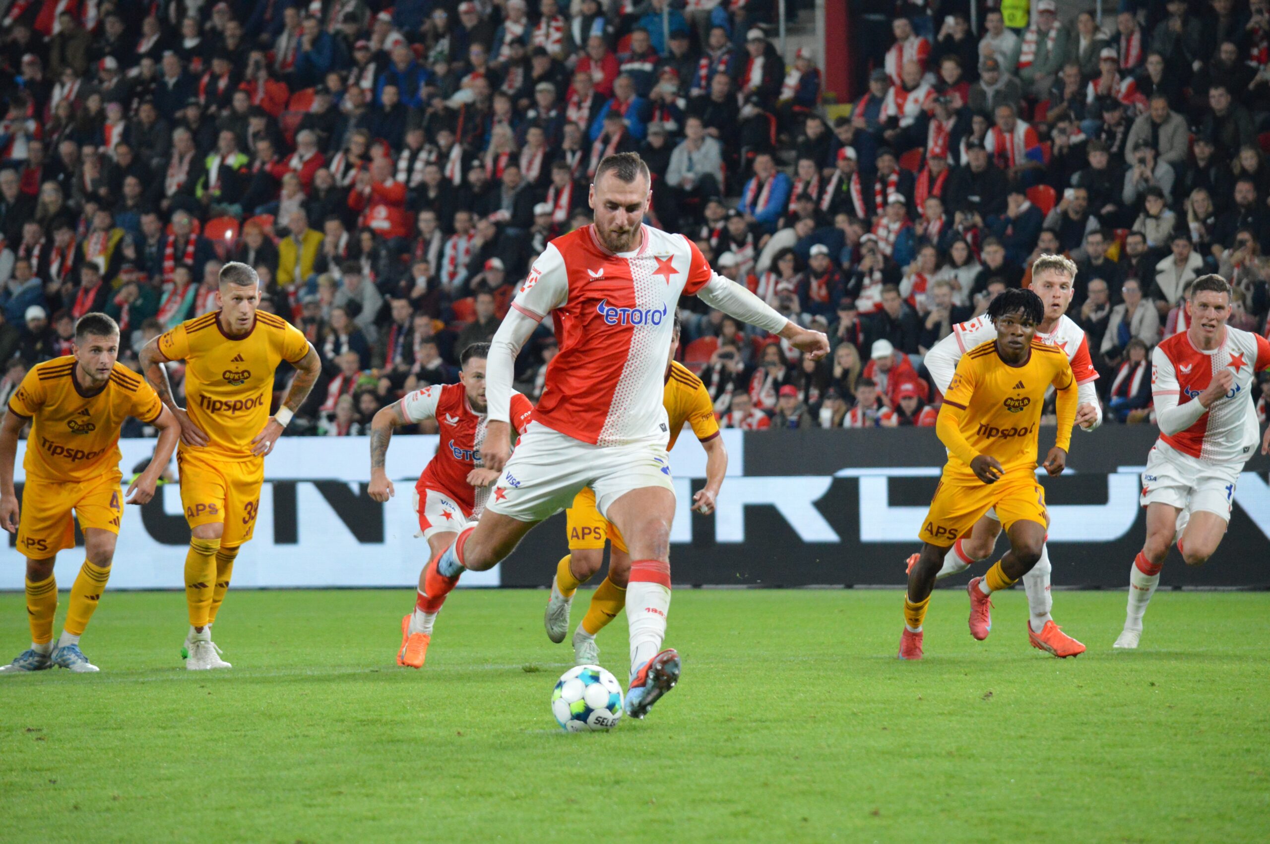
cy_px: 422
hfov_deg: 8.9
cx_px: 635
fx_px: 8195
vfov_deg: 5.9
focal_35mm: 232
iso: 3200
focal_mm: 155
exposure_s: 1/640
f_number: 5
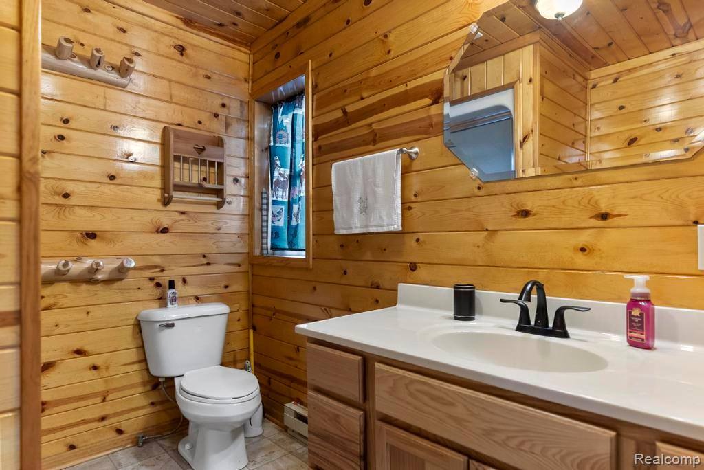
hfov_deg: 83.9
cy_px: 235
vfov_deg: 62.0
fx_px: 391
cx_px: 352
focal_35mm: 20
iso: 250
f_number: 3.5
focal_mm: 20
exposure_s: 1/60
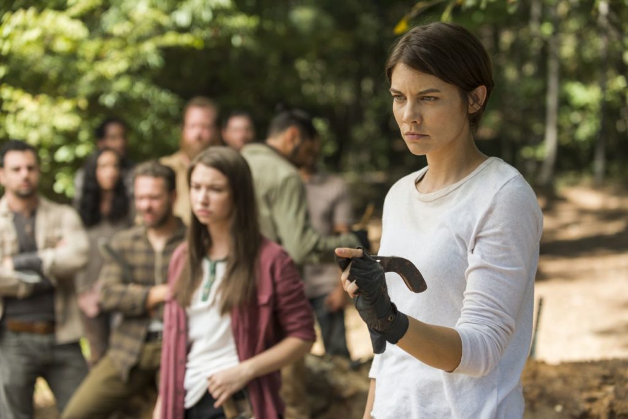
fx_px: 1221
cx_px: 314
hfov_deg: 28.9
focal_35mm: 70
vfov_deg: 19.4
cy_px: 210
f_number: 3.2
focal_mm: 70
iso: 200
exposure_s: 1/640
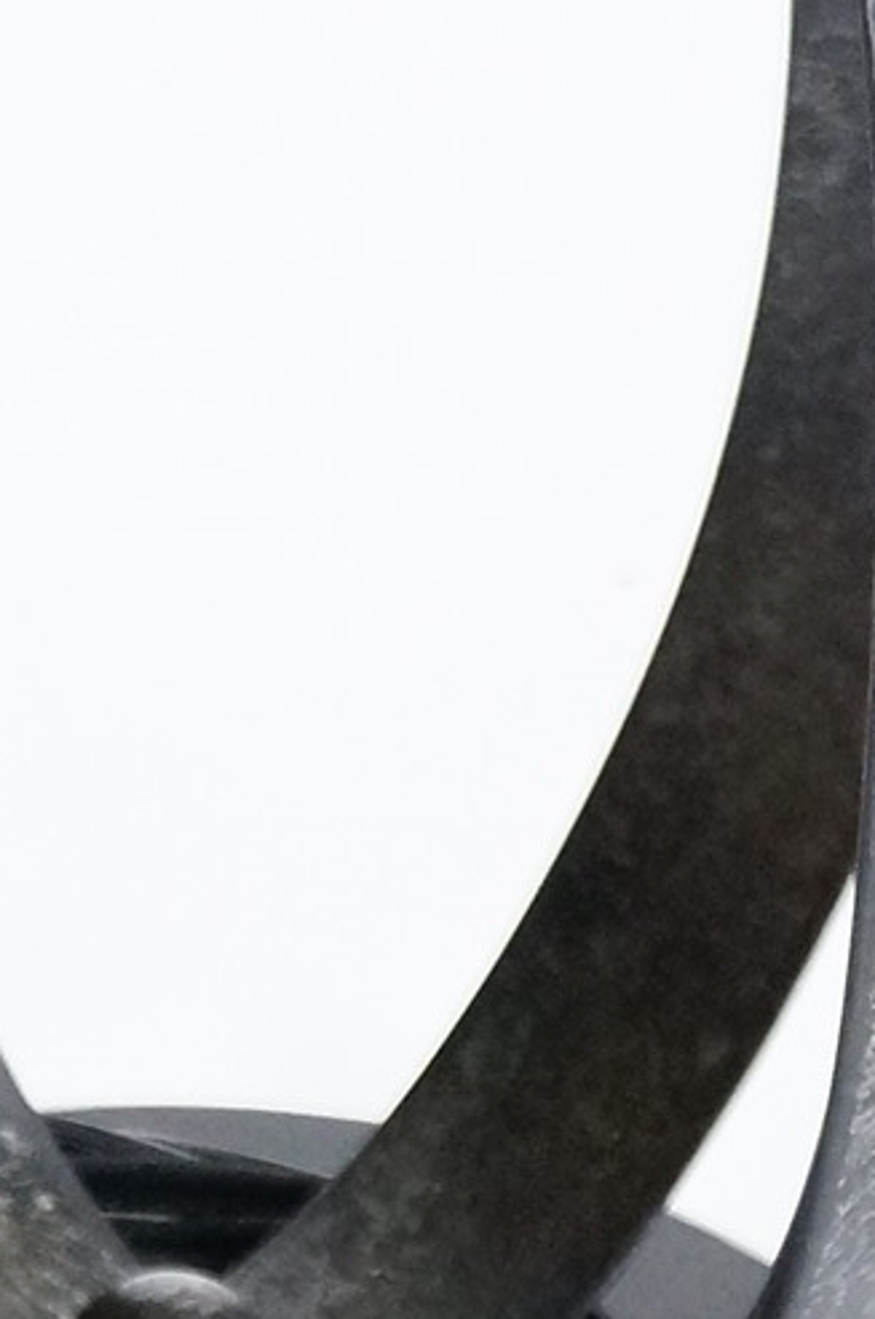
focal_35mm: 298
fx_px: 10902
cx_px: 144
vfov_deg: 6.8
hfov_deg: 4.6
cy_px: -639
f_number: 5
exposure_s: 1/80
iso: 2500
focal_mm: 40
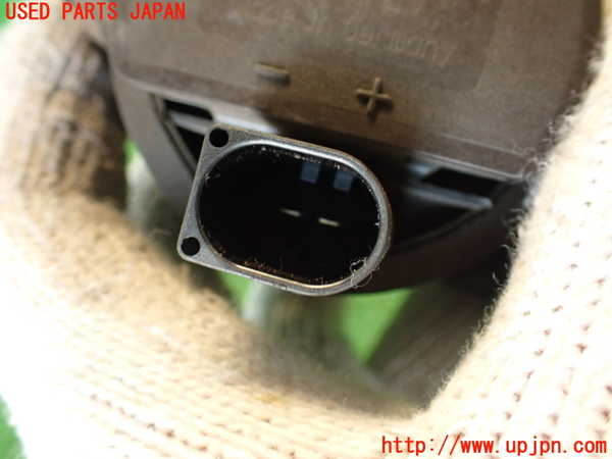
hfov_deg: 56.8
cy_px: 230
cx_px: 306
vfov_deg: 44.2
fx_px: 566
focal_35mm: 32
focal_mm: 5.79
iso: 400
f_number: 2.4
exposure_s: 1/30
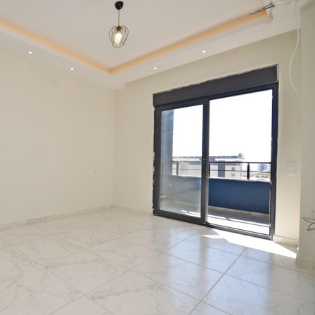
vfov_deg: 74.8
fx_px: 206
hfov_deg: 69.5
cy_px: 157
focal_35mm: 20
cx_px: 76
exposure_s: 1/125
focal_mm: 10
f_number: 5.6
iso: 100
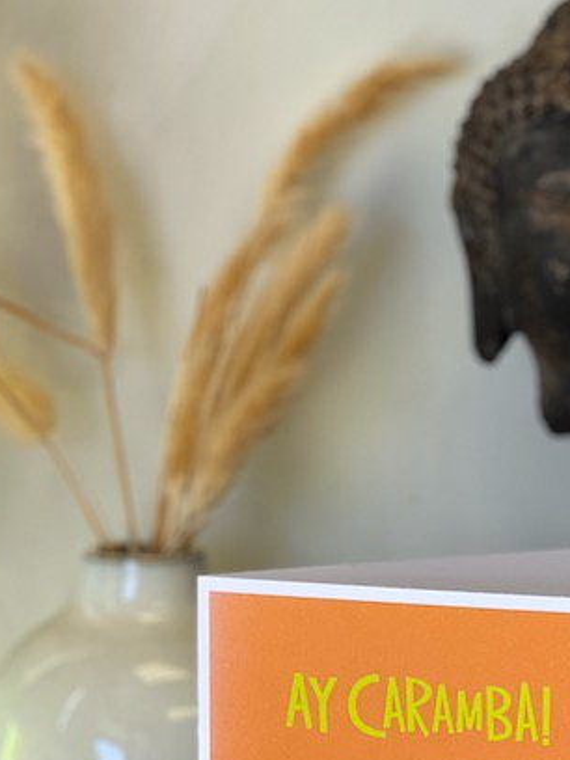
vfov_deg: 13.0
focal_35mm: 151
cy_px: 579
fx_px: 3315
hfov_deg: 9.8
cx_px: 449
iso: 100
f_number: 2.8
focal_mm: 9
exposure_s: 1/121
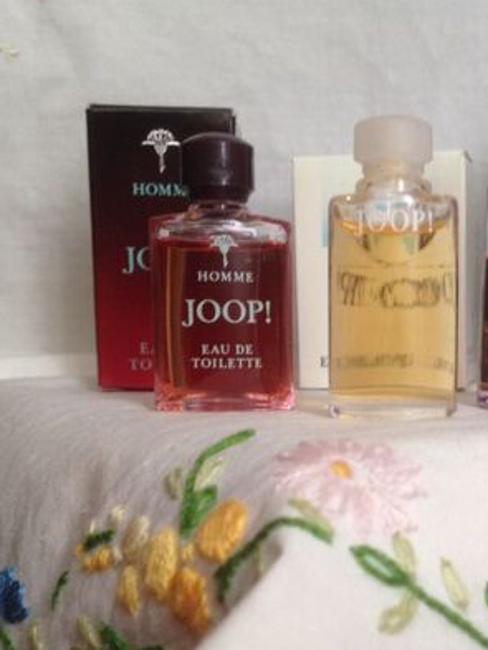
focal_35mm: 57
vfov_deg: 33.5
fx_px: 1071
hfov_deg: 25.4
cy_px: 432
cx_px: 367
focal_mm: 4.28
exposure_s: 1/20
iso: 125
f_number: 2.4
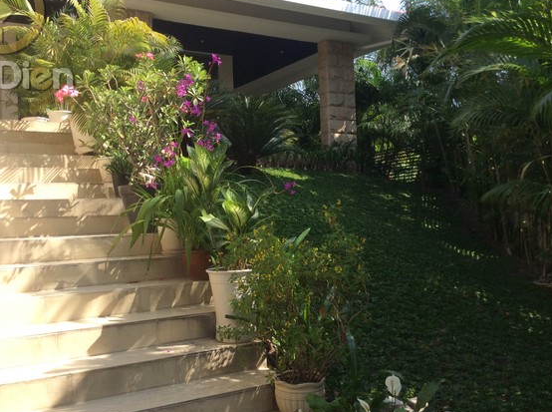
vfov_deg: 38.5
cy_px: 200
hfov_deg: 50.1
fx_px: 589
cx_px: 238
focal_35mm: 37
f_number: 2.4
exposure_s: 1/461
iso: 32
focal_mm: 3.3
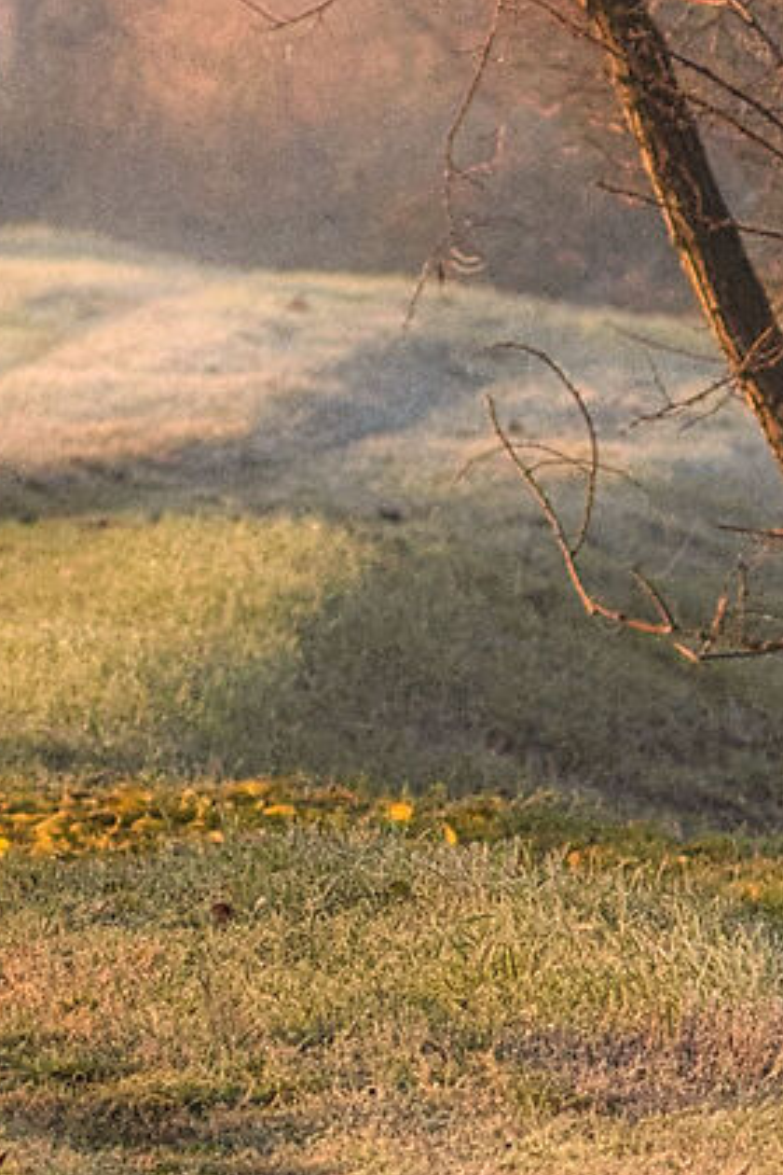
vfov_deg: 1.3
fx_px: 52196
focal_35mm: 1600
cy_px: 36
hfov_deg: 0.9
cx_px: 159
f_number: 8
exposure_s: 1/1600
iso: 4000
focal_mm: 280
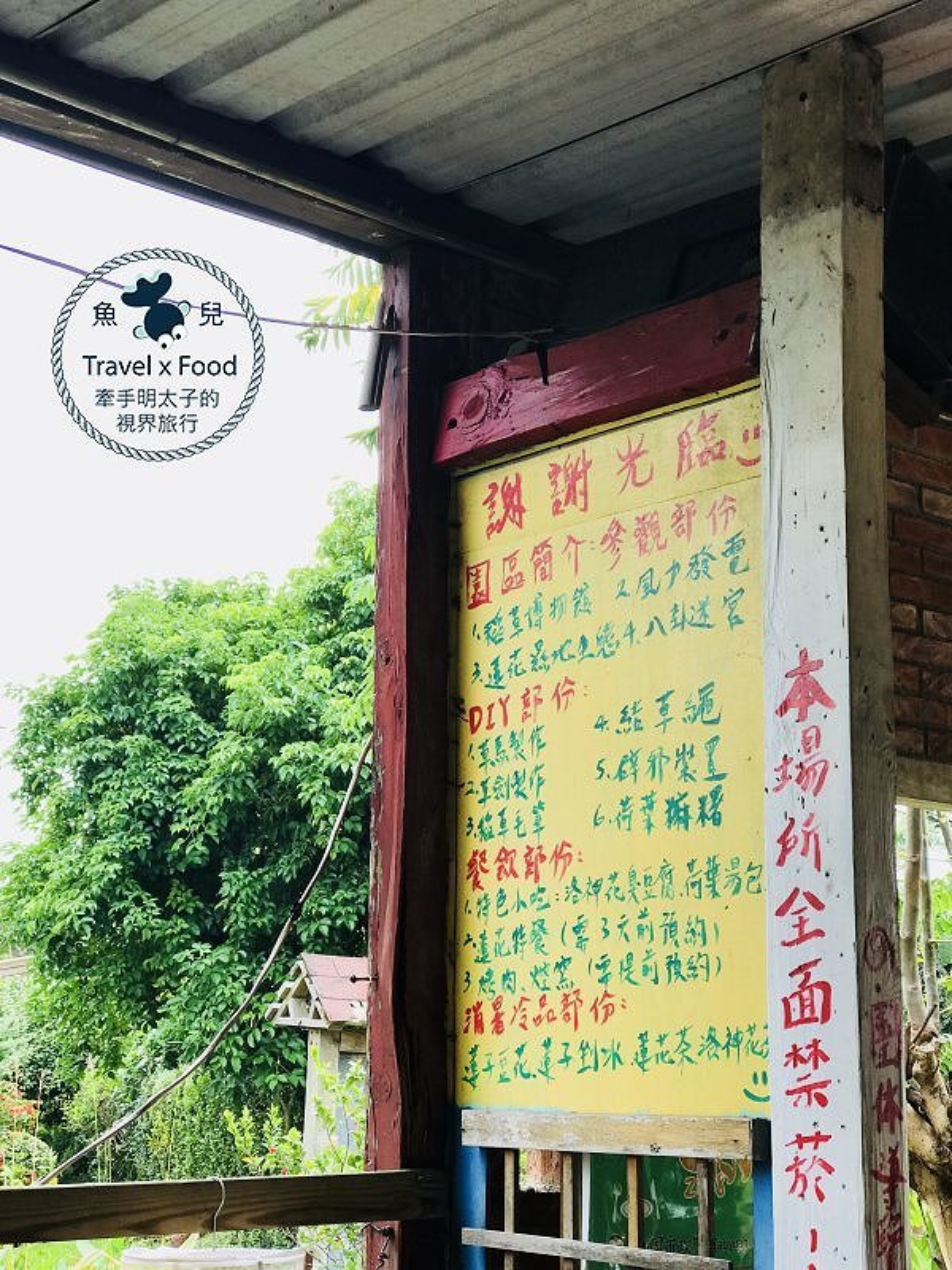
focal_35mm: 57
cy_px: 635
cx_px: 476
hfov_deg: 25.7
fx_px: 2090
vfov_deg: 33.8
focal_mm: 6.6
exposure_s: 1/188
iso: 20
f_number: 2.8
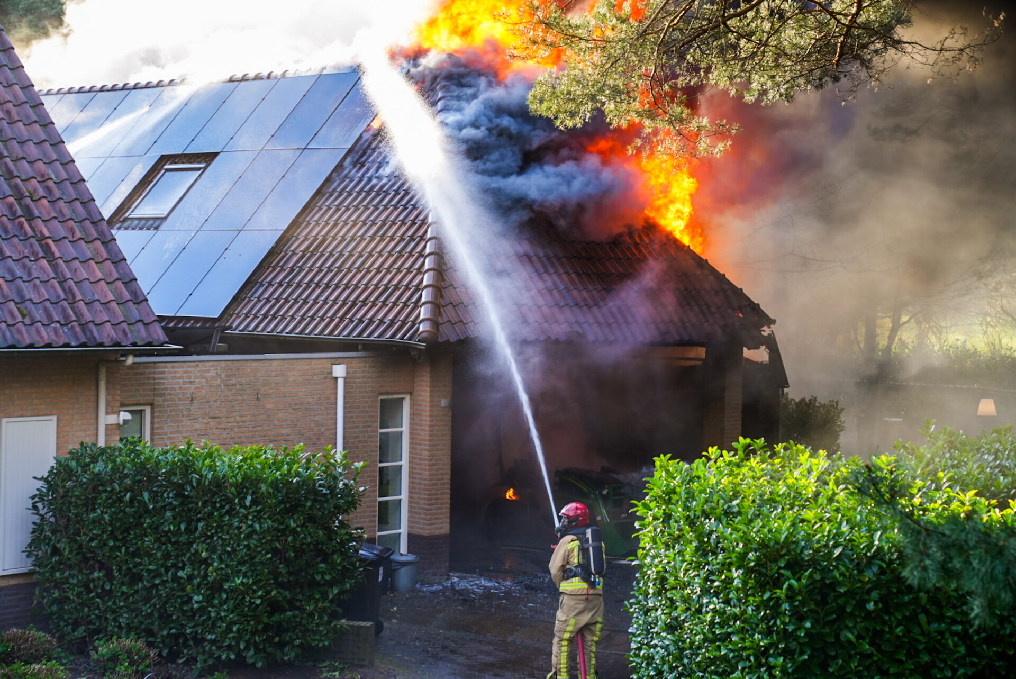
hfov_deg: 28.8
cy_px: 340
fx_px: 1977
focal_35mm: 70
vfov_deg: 19.5
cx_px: 508
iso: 320
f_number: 4
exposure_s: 1/250
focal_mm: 70
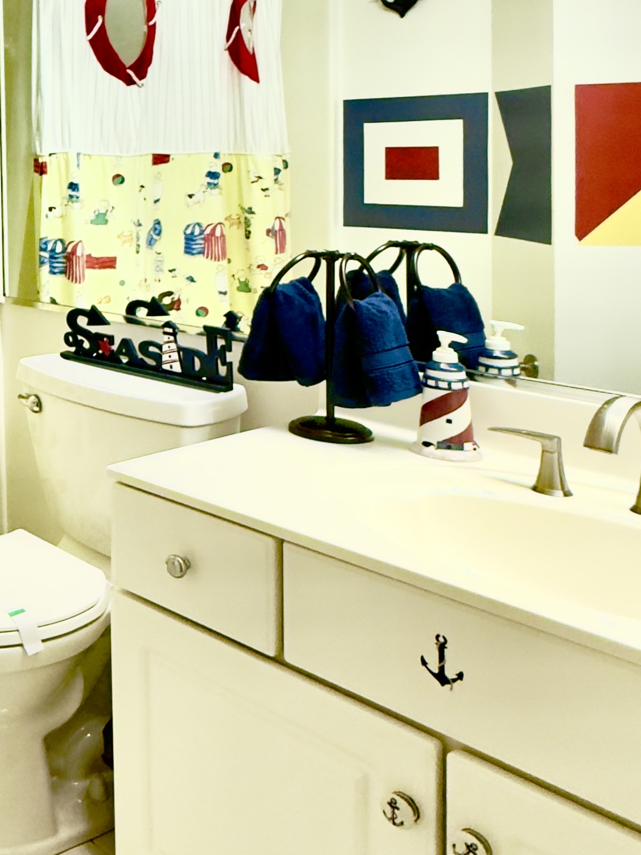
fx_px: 988
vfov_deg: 44.9
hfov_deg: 27.7
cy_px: 196
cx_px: -256
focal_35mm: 40
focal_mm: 2.22
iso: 160
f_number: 2.2
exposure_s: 1/120
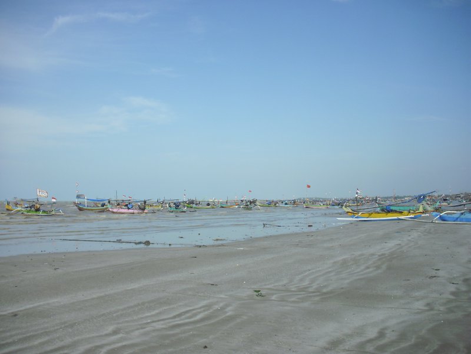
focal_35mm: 38
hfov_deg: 49.0
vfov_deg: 37.7
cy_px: 177
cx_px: 236
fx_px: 517
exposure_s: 1/320
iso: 100
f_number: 8
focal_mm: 6.2
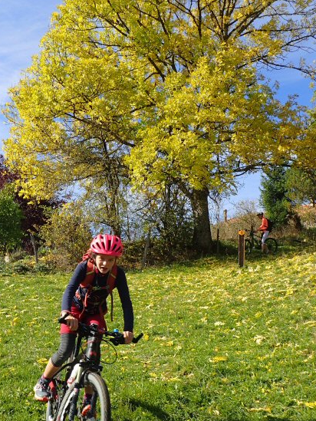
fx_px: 499
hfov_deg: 35.0
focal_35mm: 41
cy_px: 217
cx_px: 125
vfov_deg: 45.8
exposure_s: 1/125
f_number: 8
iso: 100
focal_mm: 4.5
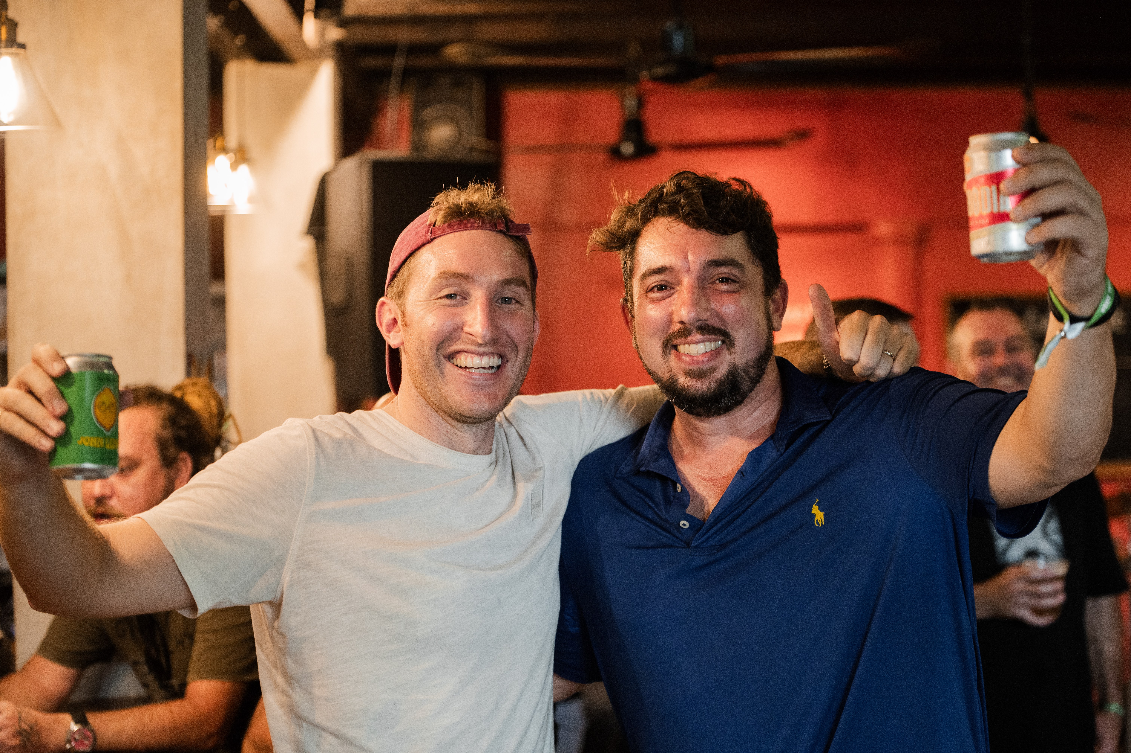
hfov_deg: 28.9
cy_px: 376
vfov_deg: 19.4
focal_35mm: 70
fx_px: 2198
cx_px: 566
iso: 3200
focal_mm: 70
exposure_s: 1/250
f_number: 2.8
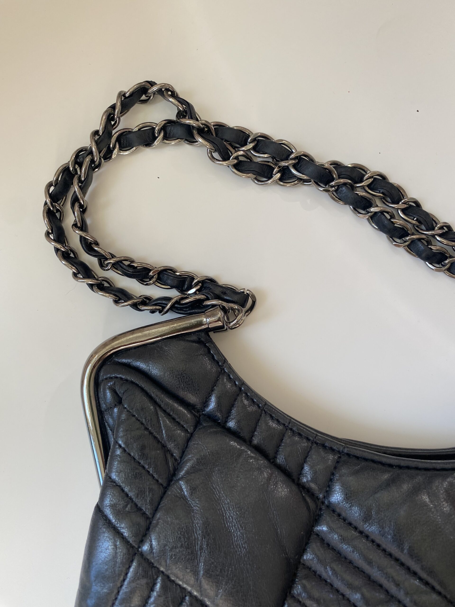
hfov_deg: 53.1
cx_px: 228
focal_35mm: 26
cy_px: 304
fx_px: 456
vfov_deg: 67.3
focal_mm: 4.25
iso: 64
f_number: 1.8
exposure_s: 1/121
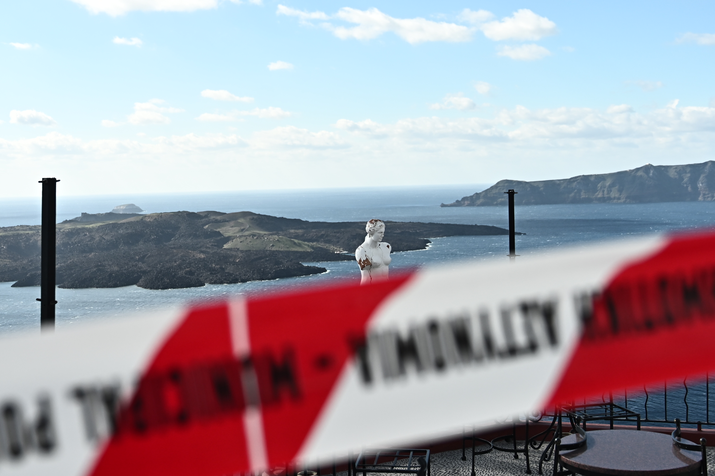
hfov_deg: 45.4
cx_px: 358
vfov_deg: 31.2
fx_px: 854
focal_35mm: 43
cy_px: 238
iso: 250
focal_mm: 29
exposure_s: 1/2000
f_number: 4.5
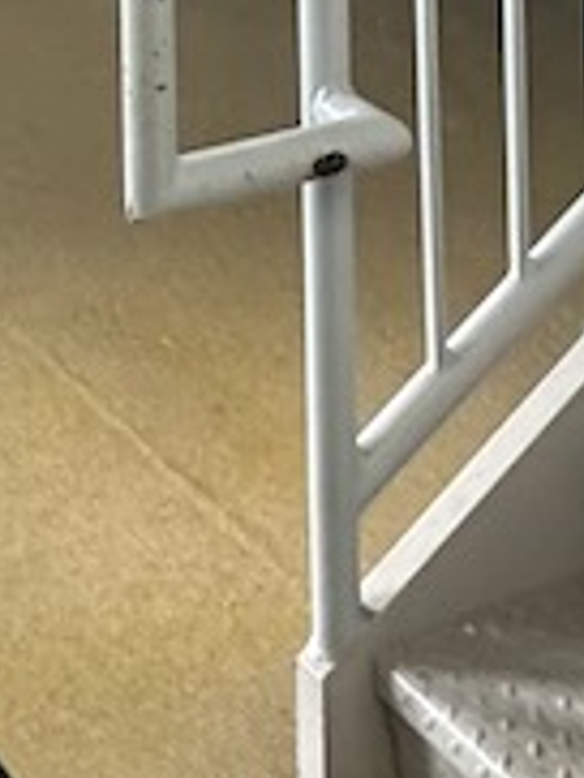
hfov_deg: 14.5
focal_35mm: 99
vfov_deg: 15.3
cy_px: -842
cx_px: -107
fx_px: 2224
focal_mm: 2.22
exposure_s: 1/99
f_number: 2.2
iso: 320
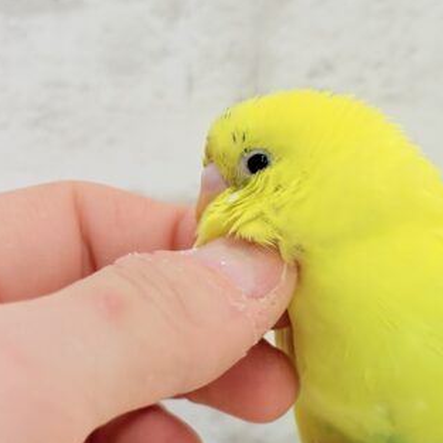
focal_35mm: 94
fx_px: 1361
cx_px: 446
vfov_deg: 18.5
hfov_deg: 18.0
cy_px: 221
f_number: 1.6
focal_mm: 5.96
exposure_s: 1/100
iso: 64
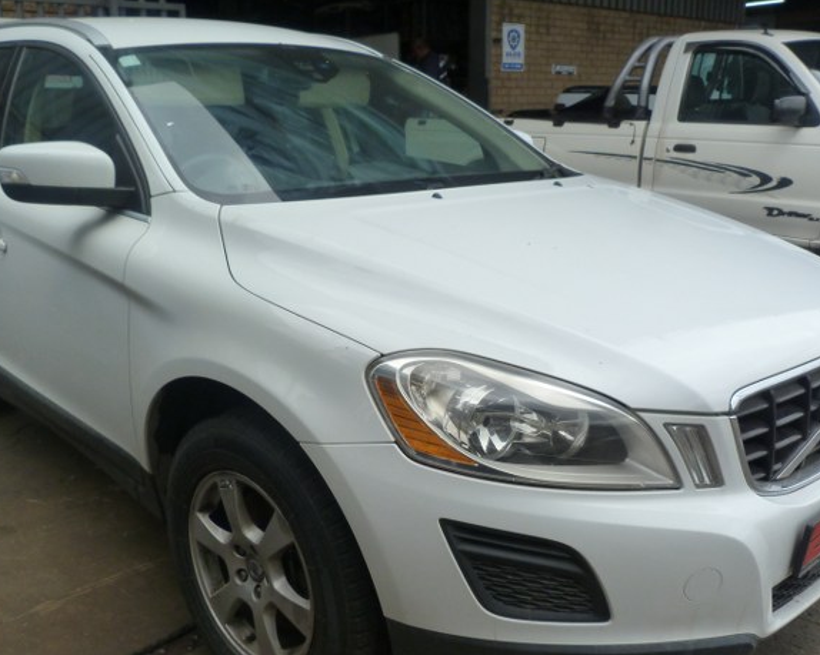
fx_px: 825
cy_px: 400
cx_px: 369
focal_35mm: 34
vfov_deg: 43.1
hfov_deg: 52.8
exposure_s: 1/160
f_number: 4
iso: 125
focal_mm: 4.5
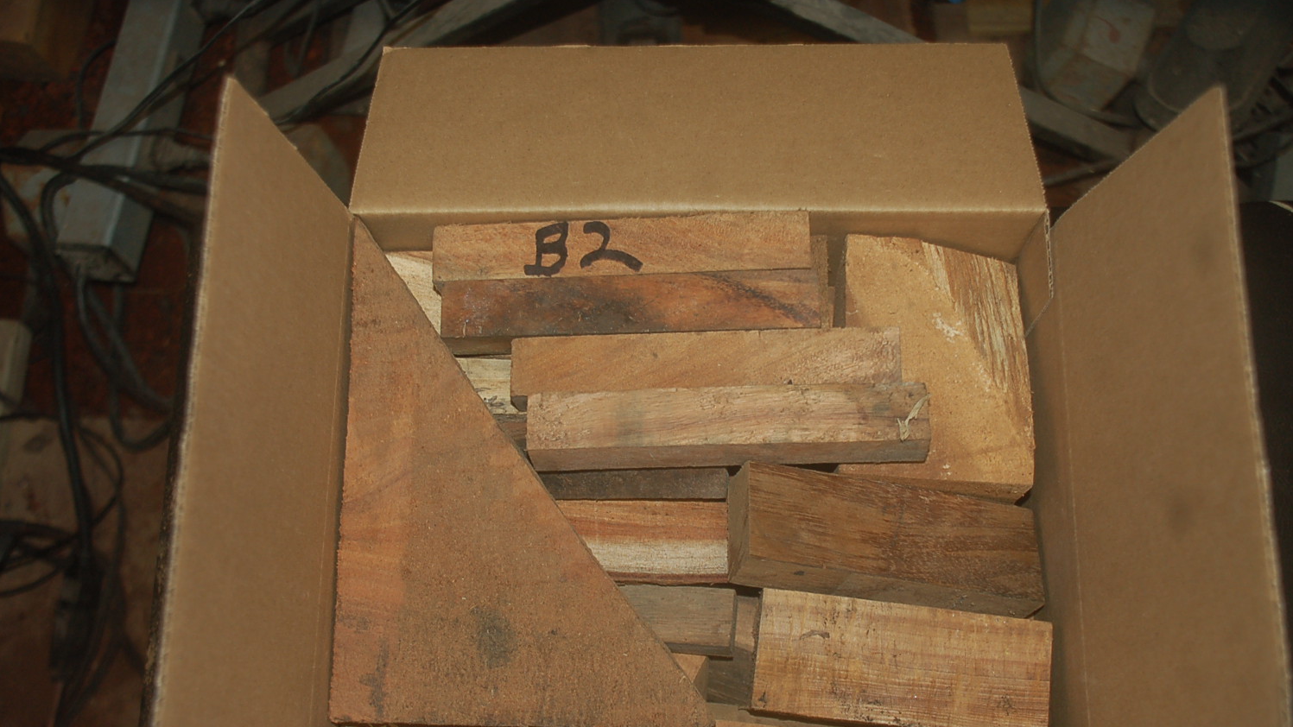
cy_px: 399
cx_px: 649
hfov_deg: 49.4
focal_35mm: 41
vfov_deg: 29.0
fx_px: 1406
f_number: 4
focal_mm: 26
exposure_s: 1/60
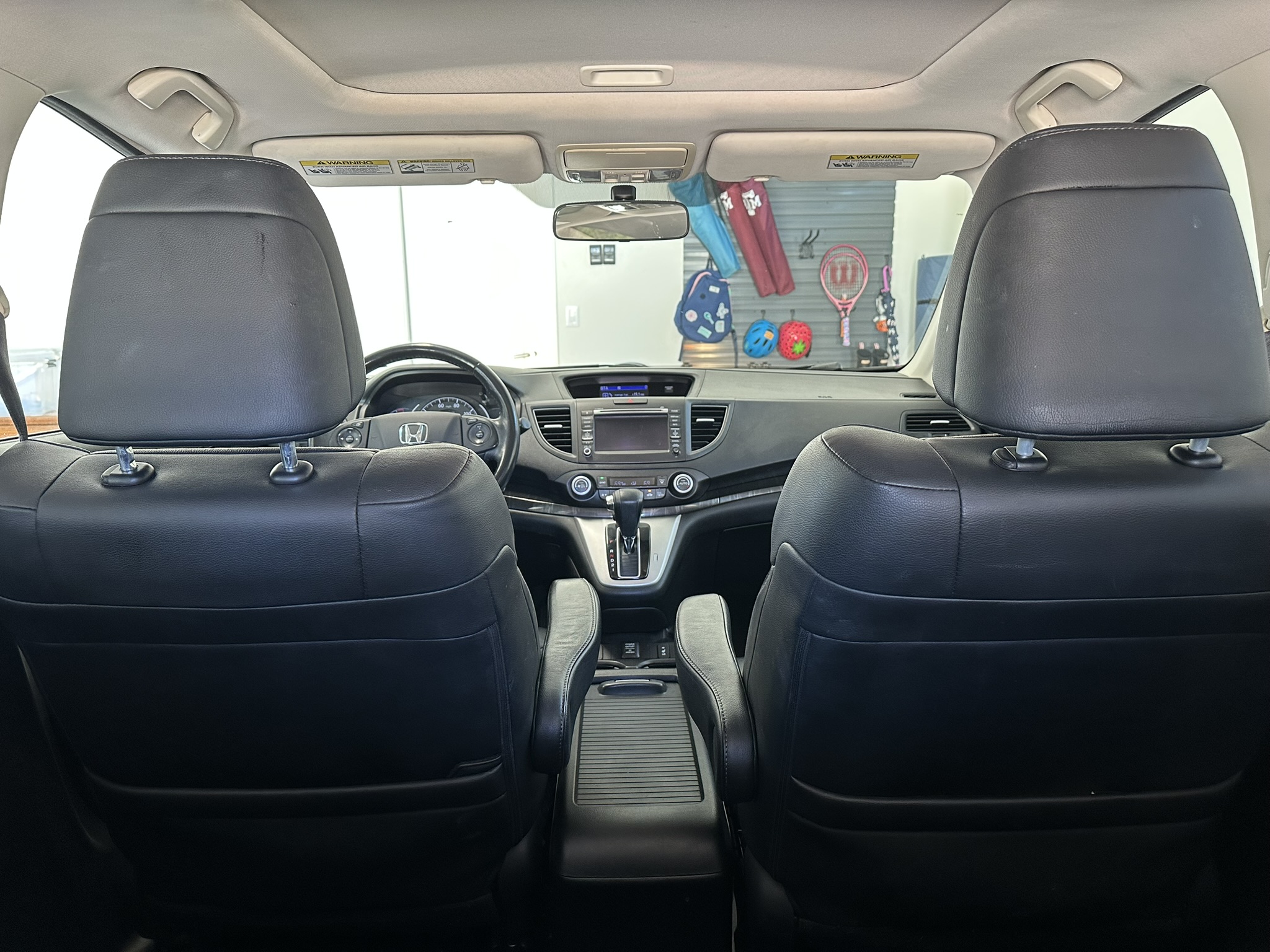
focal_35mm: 24
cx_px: 635
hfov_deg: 71.6
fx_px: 881
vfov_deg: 56.8
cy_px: 476
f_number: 1.78
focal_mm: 6.86
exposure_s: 1/60
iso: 250
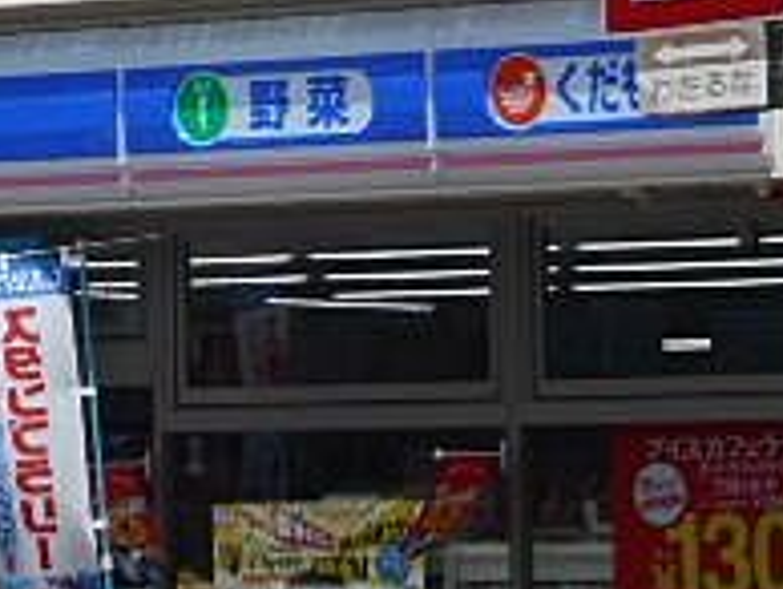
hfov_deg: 5.3
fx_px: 8425
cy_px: 113
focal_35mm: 372
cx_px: -16
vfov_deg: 4.0
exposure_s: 1/320
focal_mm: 20.1
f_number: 6
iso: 80
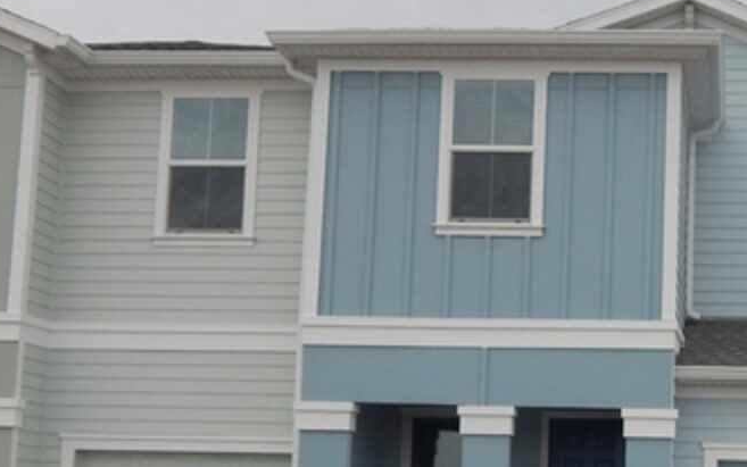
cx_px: 694
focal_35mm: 64
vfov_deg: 20.0
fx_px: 1303
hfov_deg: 30.4
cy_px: 400
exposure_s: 1/640
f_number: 3.2
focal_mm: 5.6
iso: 125
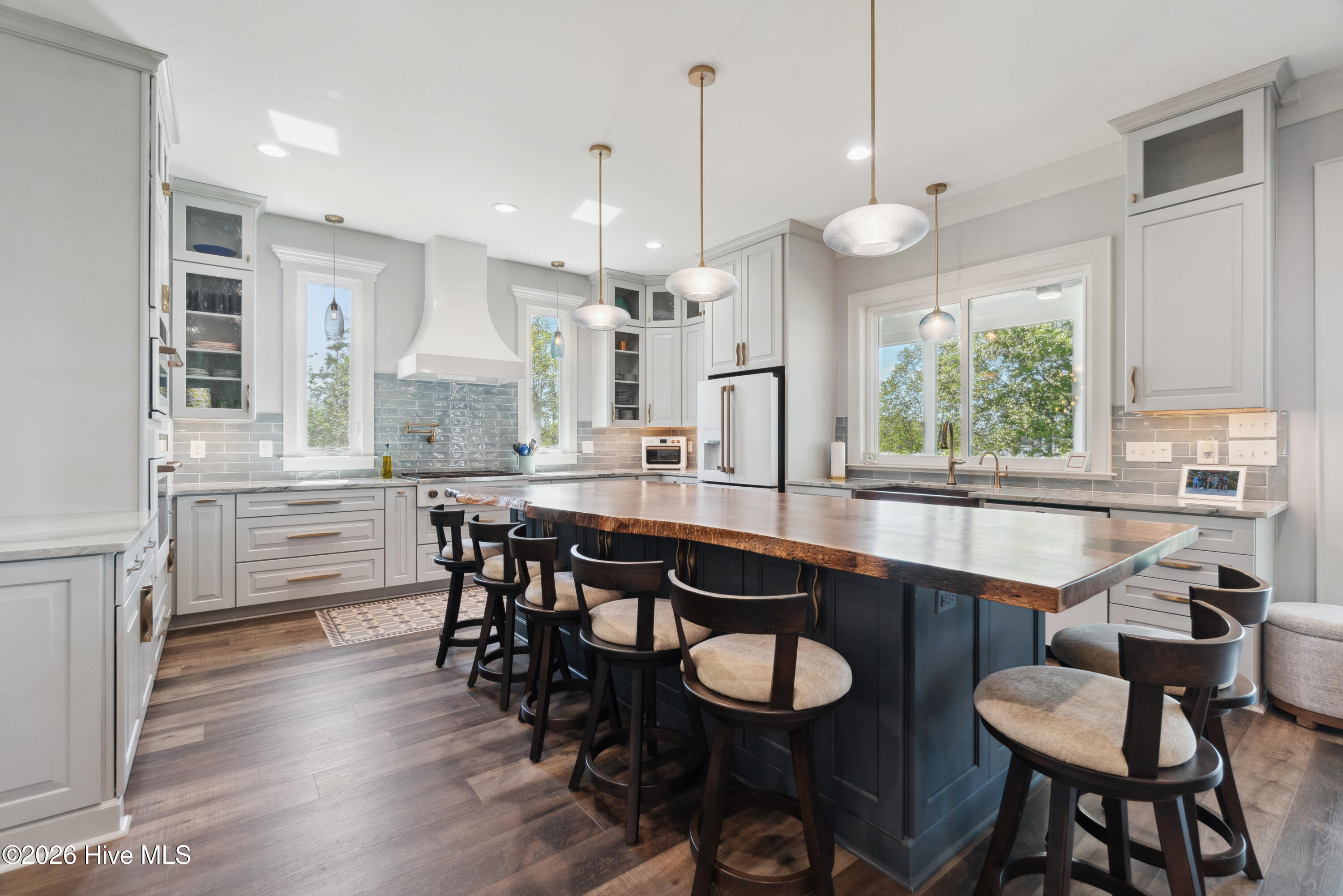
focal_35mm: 15
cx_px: 672
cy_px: 448
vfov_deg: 77.3
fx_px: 560
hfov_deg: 100.4
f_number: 8
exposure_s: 1/6
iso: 250
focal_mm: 10
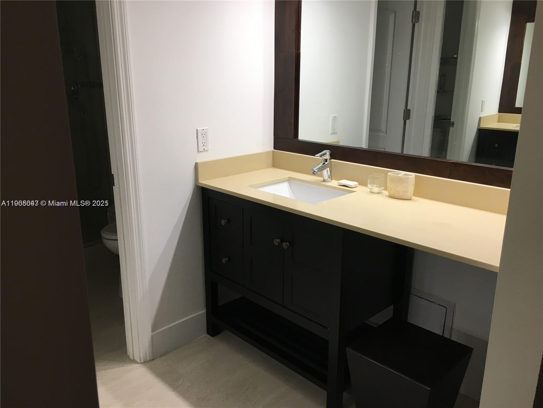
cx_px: 272
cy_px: 204
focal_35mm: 29
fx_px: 455
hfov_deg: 61.7
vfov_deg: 48.2
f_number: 2.2
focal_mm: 4.15
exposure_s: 1/30
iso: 32
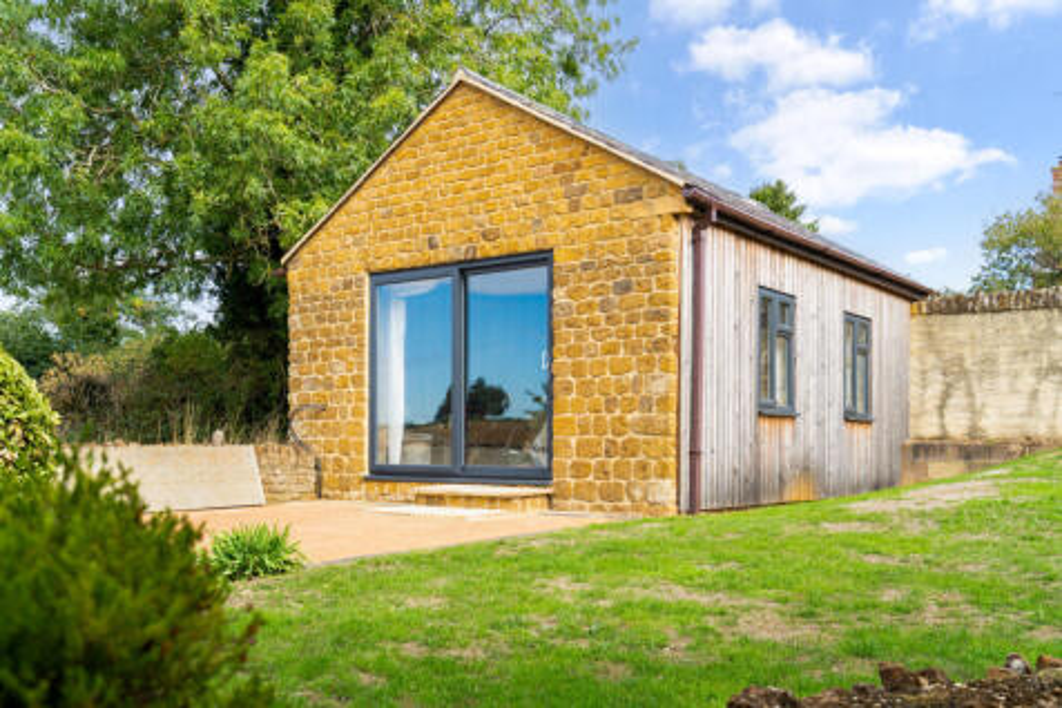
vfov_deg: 37.8
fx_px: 1032
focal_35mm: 35
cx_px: 531
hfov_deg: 54.5
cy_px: 354
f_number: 5.6
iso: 320
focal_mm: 35
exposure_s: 1/320
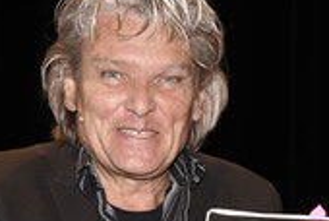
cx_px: 175
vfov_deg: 10.0
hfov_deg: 14.9
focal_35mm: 137
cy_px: 238
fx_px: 1254
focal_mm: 52
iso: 320
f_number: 6.3
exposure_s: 1/125
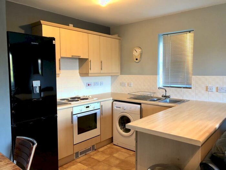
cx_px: 113
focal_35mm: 28
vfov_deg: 49.7
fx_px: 183
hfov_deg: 63.4
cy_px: 85
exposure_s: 1/17
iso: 50
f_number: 1.8
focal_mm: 3.99
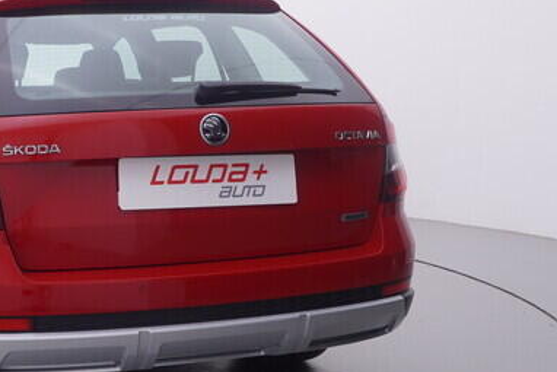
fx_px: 934
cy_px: 179
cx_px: 22
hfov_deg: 31.2
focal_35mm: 60
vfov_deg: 22.5
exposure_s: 1/80
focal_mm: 15
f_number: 5
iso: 200
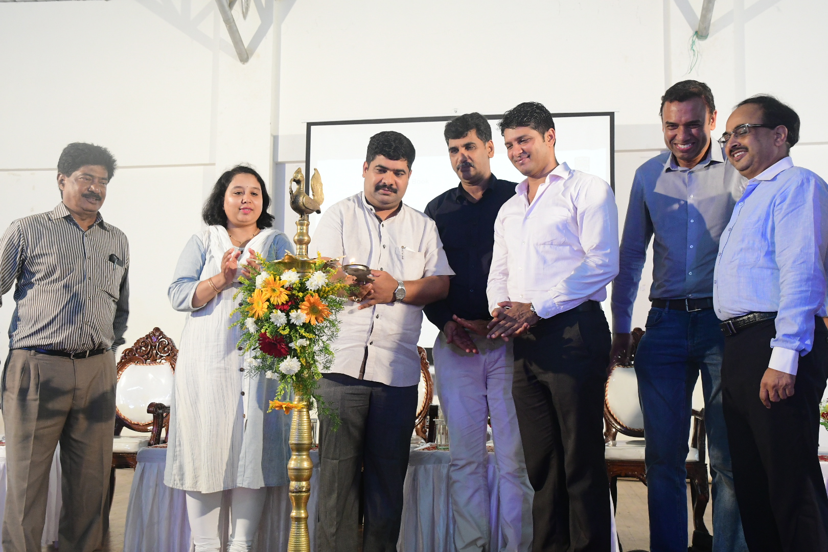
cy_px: 276
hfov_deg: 51.3
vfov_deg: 35.5
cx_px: 414
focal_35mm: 38
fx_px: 862
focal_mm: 25
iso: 2500
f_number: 5.6
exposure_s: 1/80
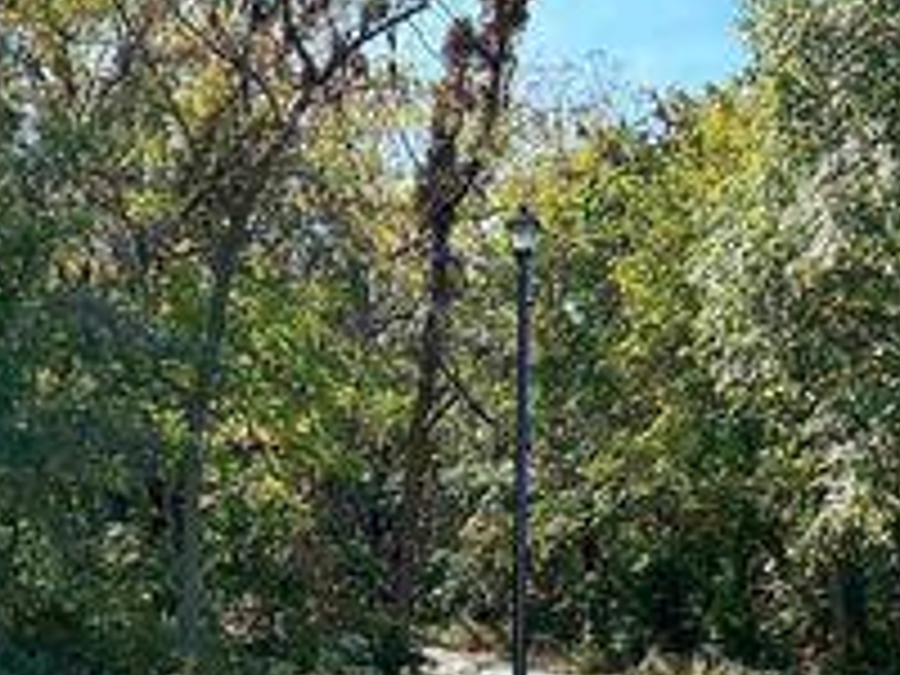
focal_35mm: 65
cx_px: 338
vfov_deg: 21.9
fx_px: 1690
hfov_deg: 29.7
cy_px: 637
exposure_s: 1/1295
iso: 50
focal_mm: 5.7
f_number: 1.5
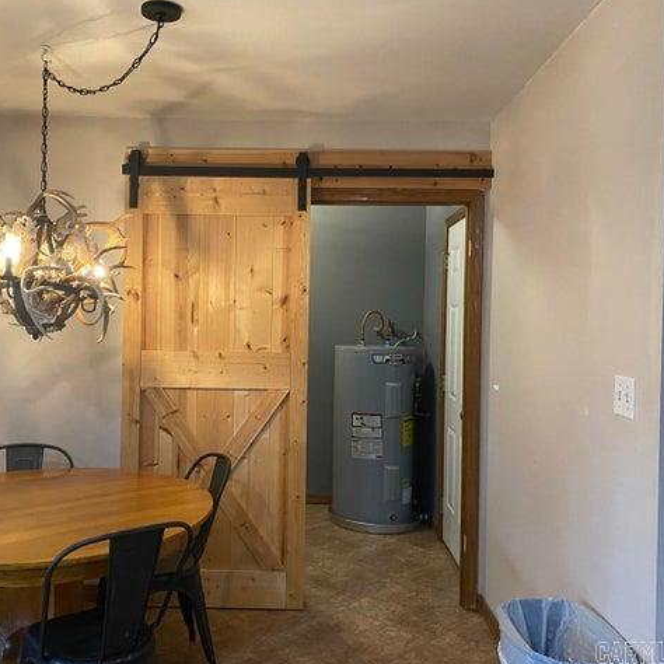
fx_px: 673
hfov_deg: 52.4
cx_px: 287
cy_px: 332
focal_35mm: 31
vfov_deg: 52.5
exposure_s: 1/60
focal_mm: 4.25
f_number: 1.8
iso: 500
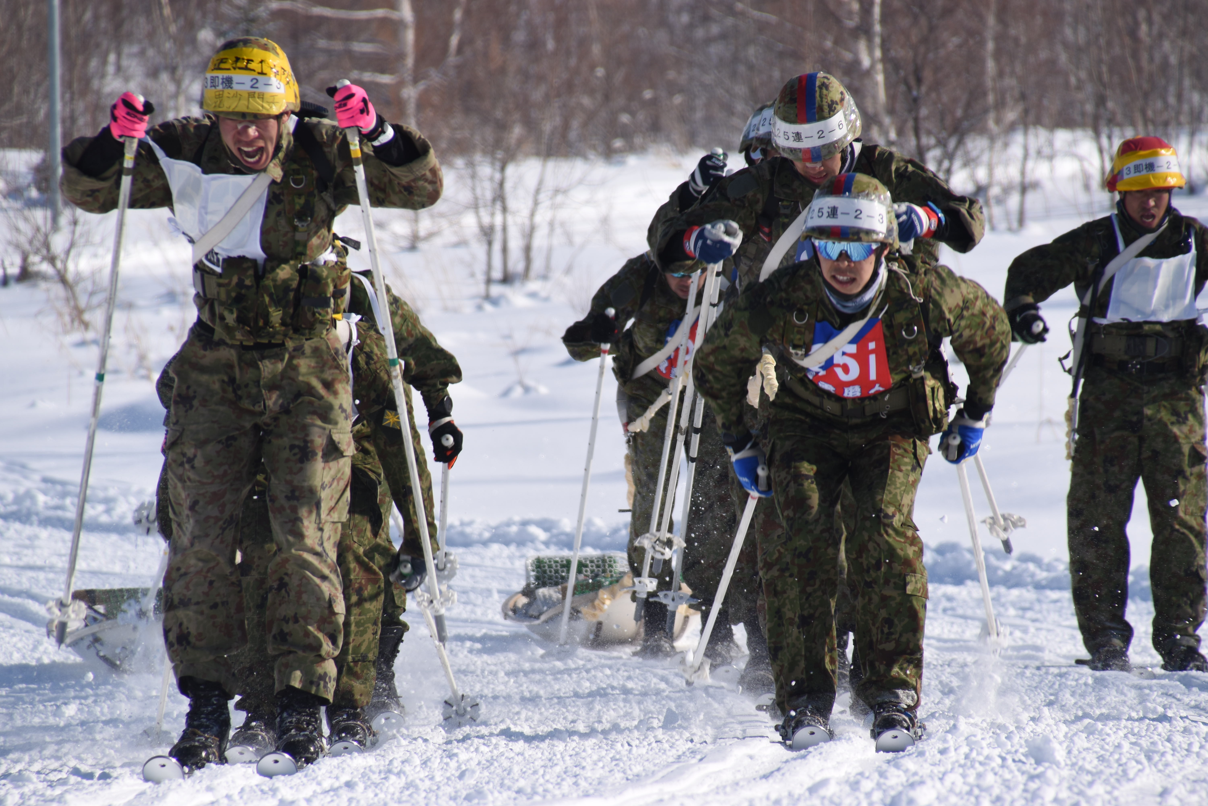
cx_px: 604
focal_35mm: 450
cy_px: 403
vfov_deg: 3.1
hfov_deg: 4.6
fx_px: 15099
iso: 100
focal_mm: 300
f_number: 8
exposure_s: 1/350
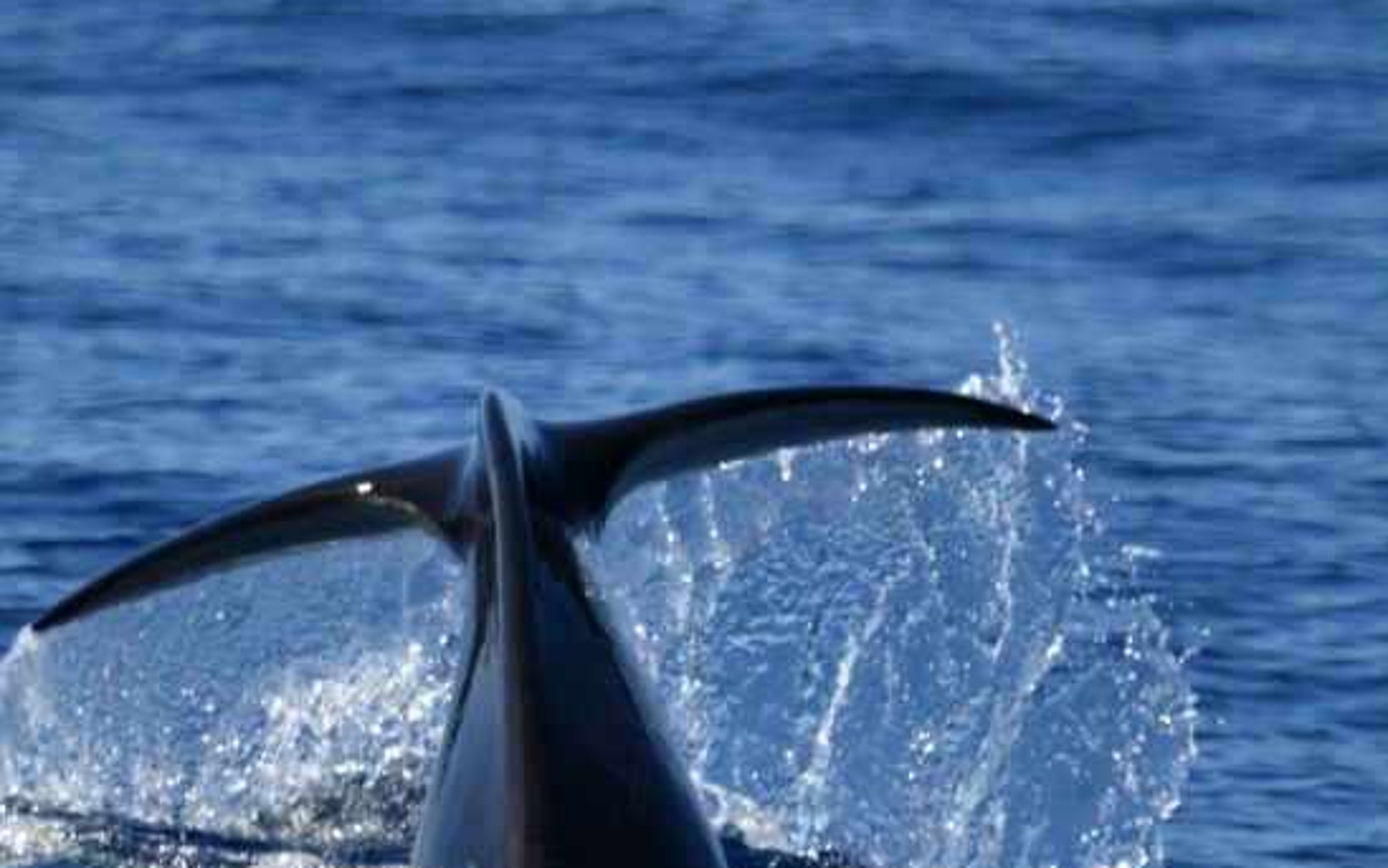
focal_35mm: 892
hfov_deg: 2.4
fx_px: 33756
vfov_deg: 1.5
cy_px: 649
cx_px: 565
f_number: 6.3
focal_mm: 600
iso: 900
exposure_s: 1/8000
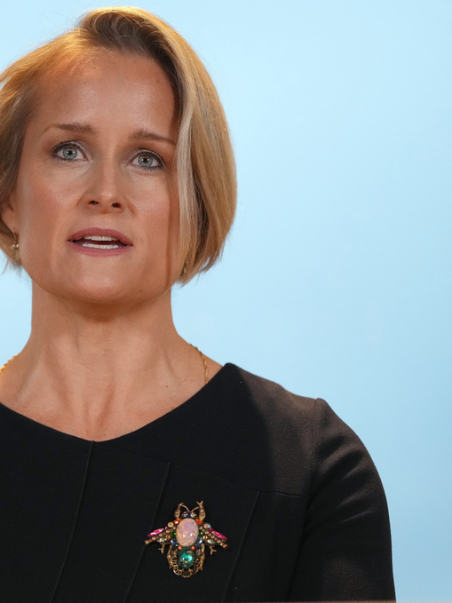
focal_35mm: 248
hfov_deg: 6.0
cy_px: 302
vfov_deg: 8.0
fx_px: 4319
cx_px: 89
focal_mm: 171
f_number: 2.8
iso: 4000
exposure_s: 1/800
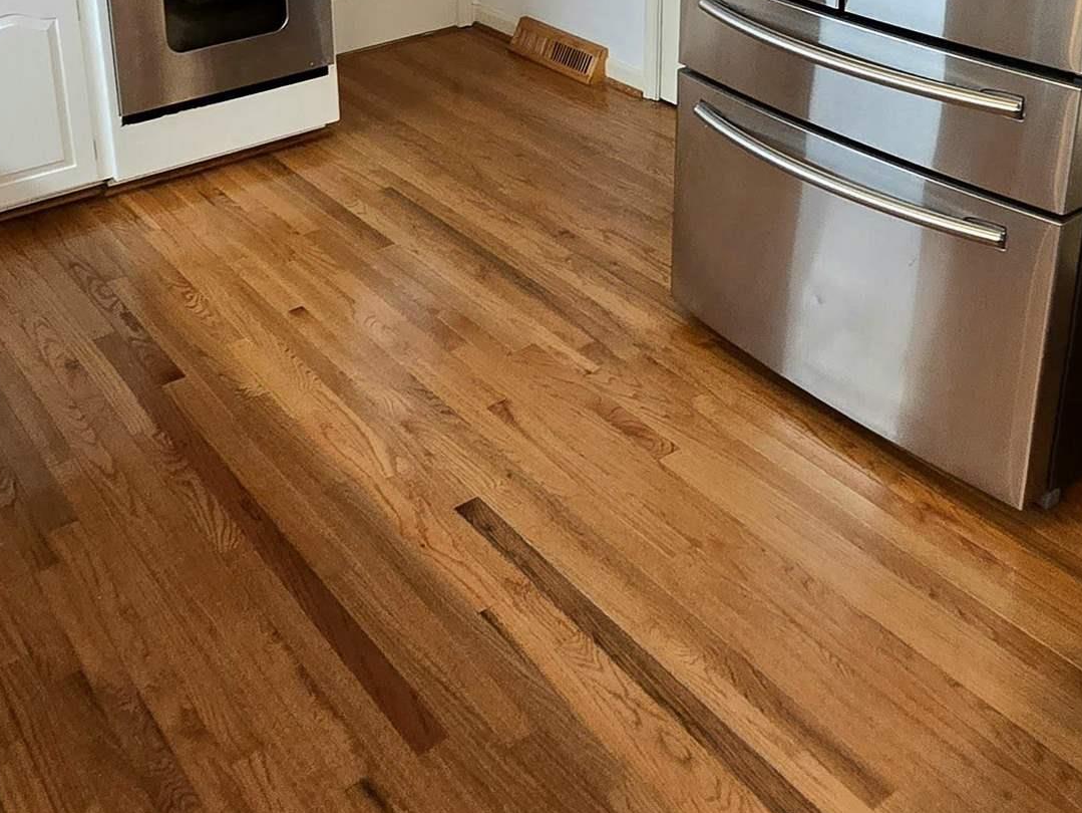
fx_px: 1157
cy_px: 5
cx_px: 465
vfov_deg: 35.2
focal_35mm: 37
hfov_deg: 50.0
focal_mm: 2.2
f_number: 2.2
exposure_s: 1/60.2
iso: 200
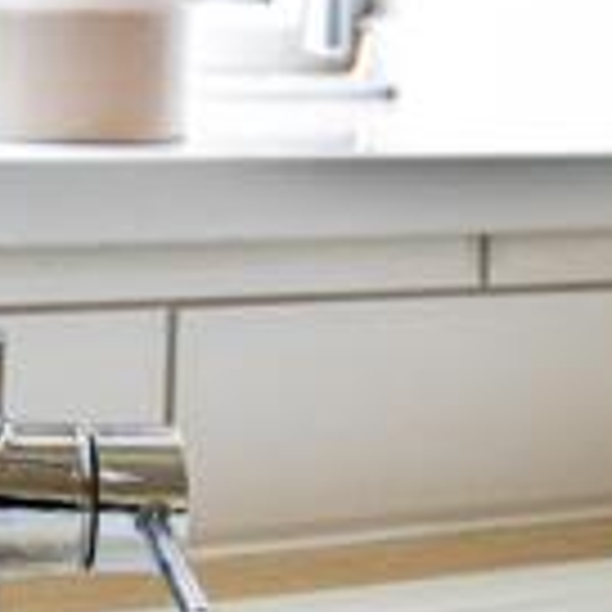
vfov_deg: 19.2
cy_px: 74
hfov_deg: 18.8
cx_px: -54
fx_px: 1780
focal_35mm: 89
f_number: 4.5
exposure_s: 1/250
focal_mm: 30
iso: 1250
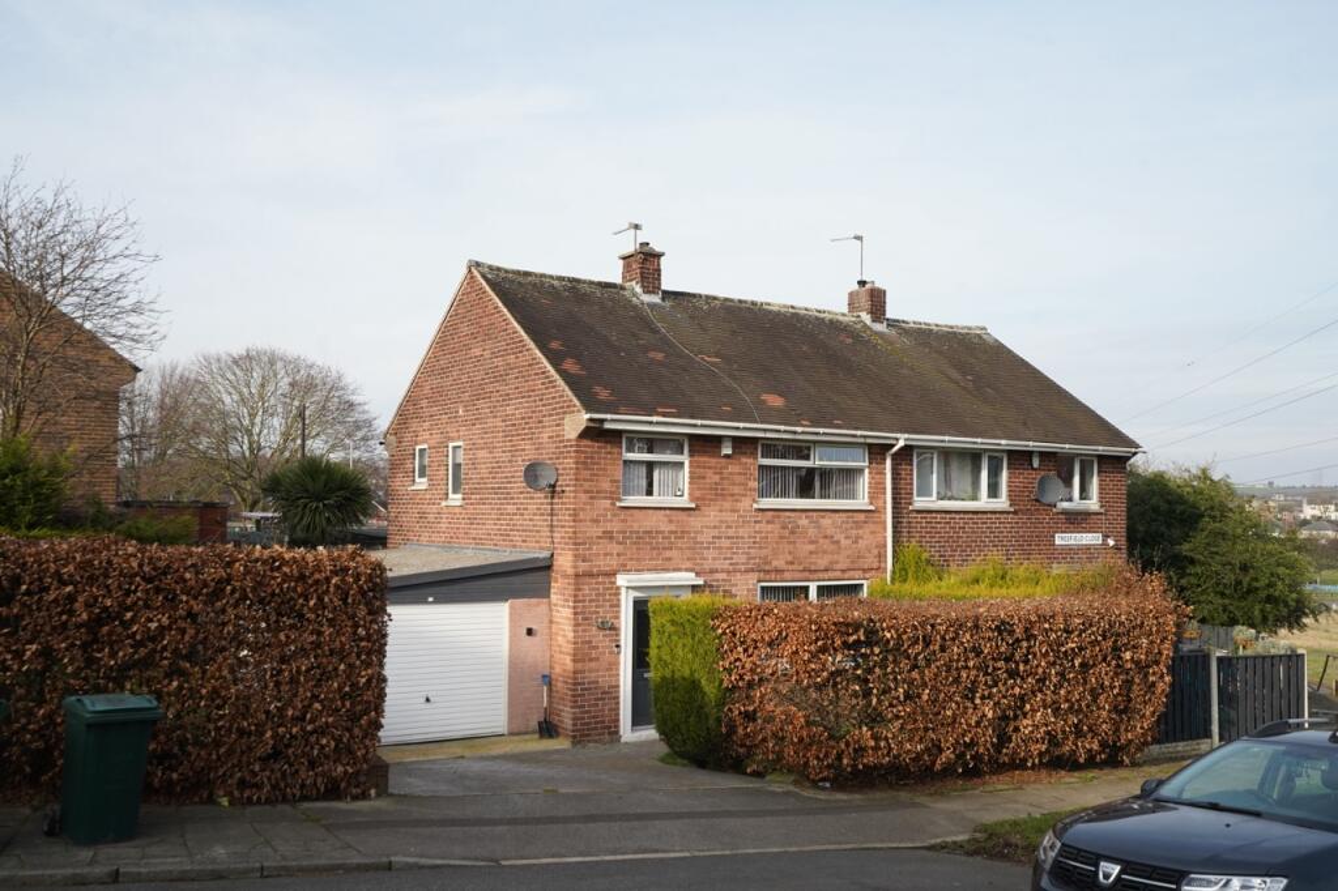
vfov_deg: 37.8
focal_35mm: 35
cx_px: 669
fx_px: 1300
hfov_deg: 54.4
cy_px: 446
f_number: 8
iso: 640
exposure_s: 1/640
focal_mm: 35
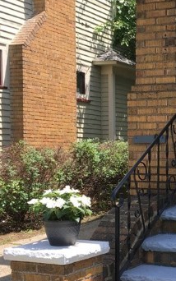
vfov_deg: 29.6
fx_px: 529
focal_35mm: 69
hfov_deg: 17.8
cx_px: 224
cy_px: 182
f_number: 2.2
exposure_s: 1/625
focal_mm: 4.15
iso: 25
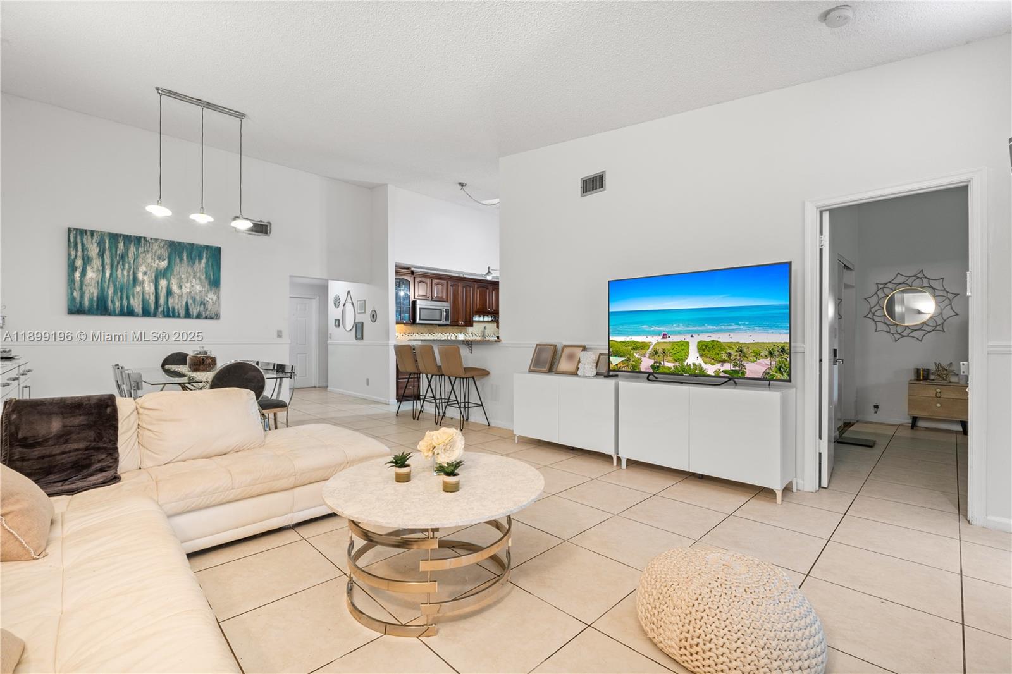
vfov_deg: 77.3
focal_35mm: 15
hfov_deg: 100.4
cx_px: 506
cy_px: 337
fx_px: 422
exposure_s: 1
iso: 100
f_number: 9
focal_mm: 10
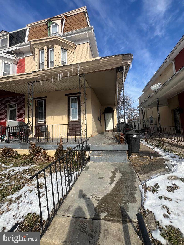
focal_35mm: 13
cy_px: 122
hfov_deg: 89.9
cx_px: 92
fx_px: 92
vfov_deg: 106.2
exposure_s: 1/1248
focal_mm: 1.57
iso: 32
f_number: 1.8
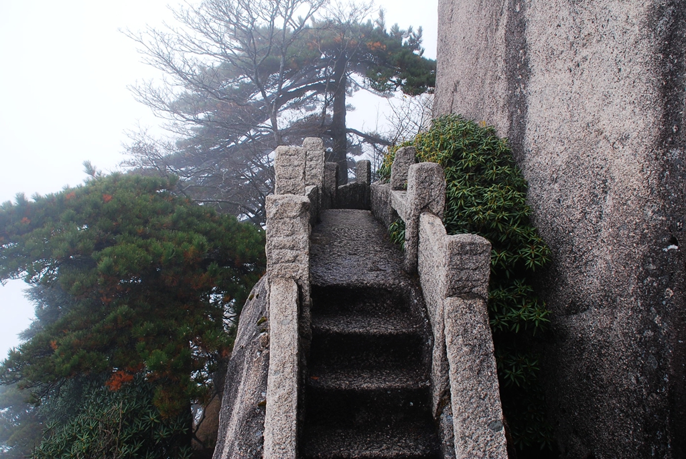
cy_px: 230
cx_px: 343
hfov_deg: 57.2
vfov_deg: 40.1
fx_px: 629
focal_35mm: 33
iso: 200
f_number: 9
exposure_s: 1/100
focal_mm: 22
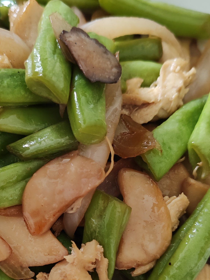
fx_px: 404
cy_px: 212
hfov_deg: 28.9
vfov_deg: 37.2
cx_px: 70
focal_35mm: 50
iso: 800
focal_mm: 5.52
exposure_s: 1/100
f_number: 1.9
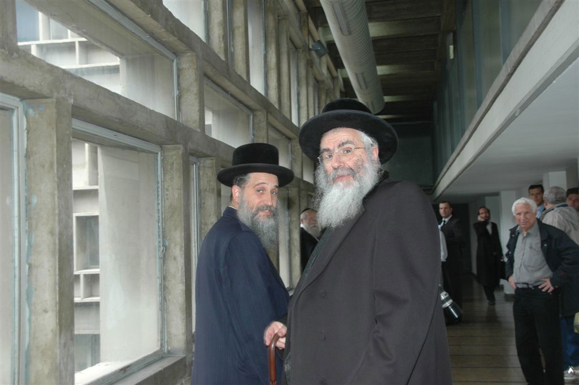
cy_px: 192
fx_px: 627
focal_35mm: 39
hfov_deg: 49.6
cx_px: 290
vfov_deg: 34.2
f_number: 5
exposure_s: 1/60
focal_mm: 26
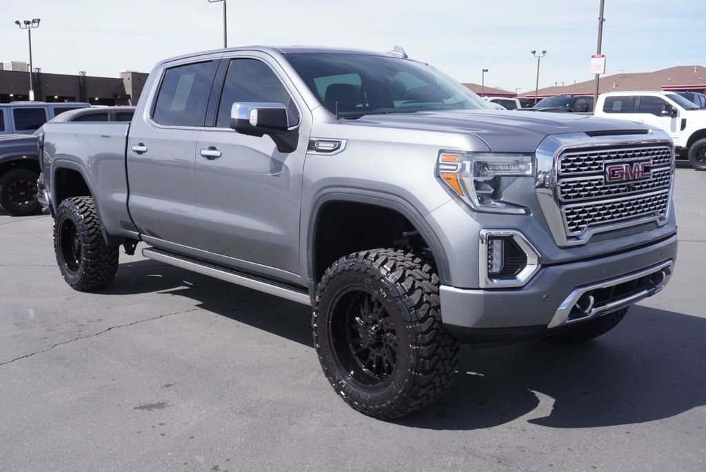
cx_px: 353
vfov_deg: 36.9
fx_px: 706
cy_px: 236
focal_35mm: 36
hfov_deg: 53.1
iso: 100
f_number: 8
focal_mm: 24
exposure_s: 1/200
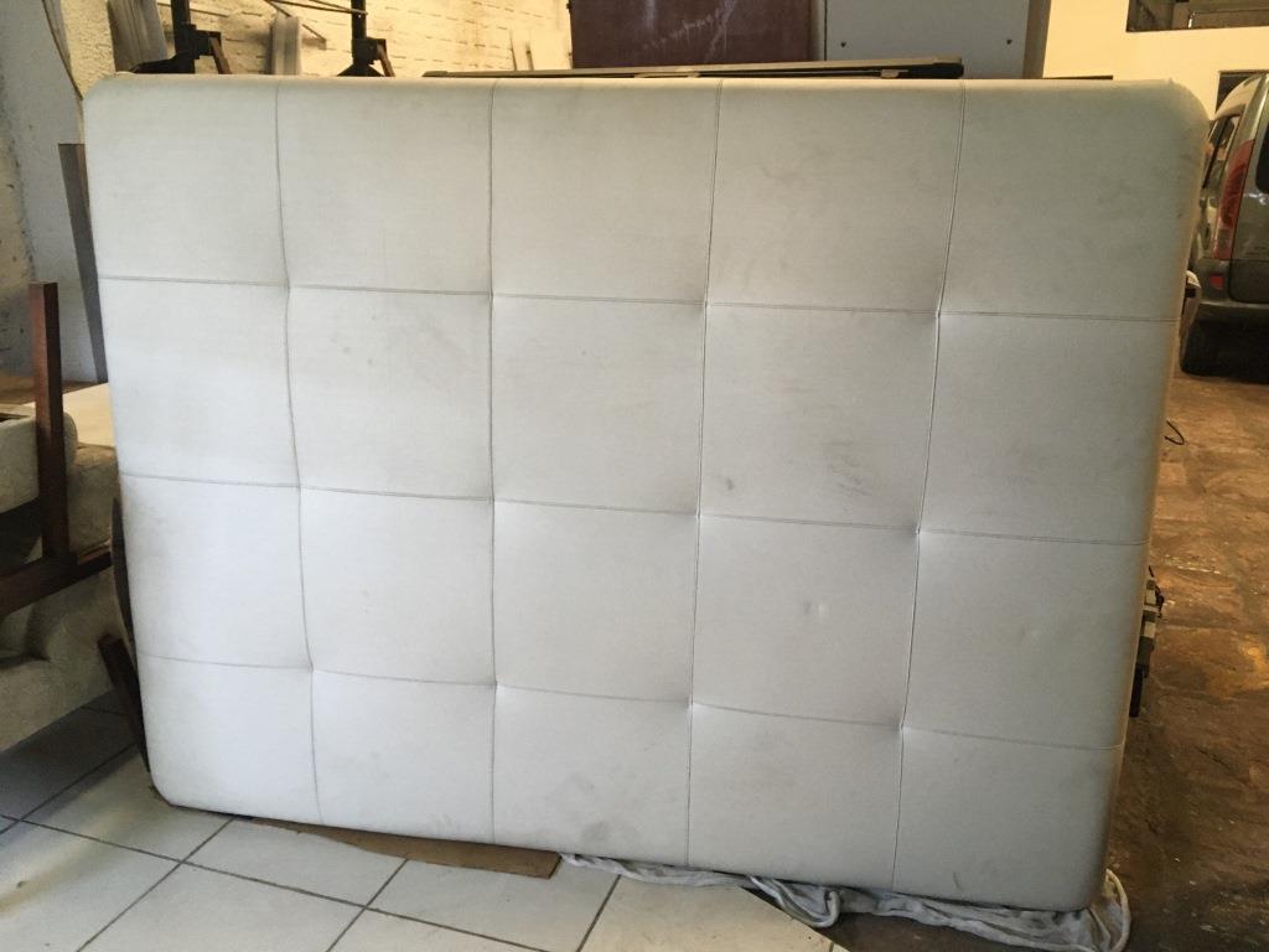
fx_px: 1063
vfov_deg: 48.2
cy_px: 476
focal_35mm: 29
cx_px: 634
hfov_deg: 61.7
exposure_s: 1/30
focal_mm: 4.15
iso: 125
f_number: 2.2
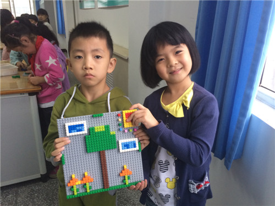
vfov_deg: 46.8
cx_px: 138
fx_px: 238
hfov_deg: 60.0
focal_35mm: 30
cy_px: 103
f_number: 2.2
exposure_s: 1/33
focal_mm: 4.12
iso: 80
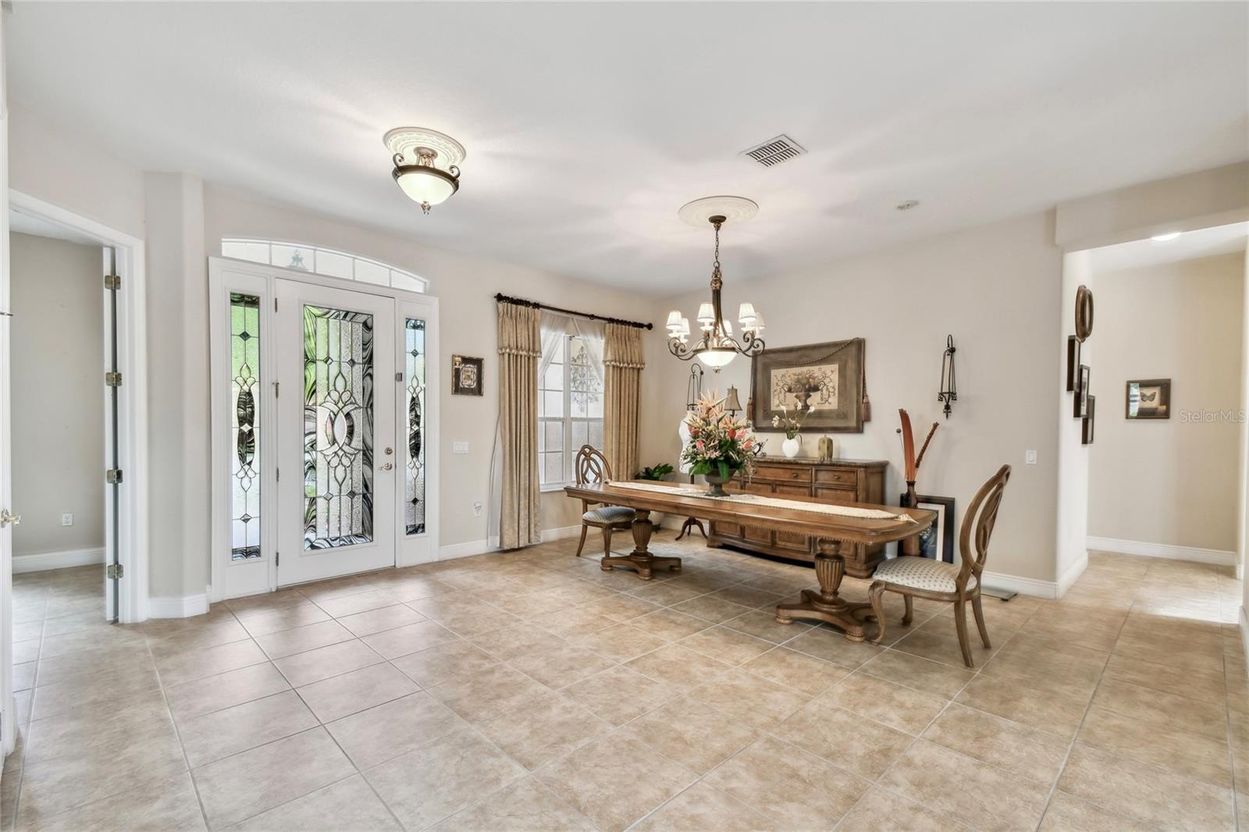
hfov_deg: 100.4
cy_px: 416
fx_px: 520
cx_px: 624
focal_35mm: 15
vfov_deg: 77.3
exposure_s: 1/8
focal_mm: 10
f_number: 7.1
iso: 100
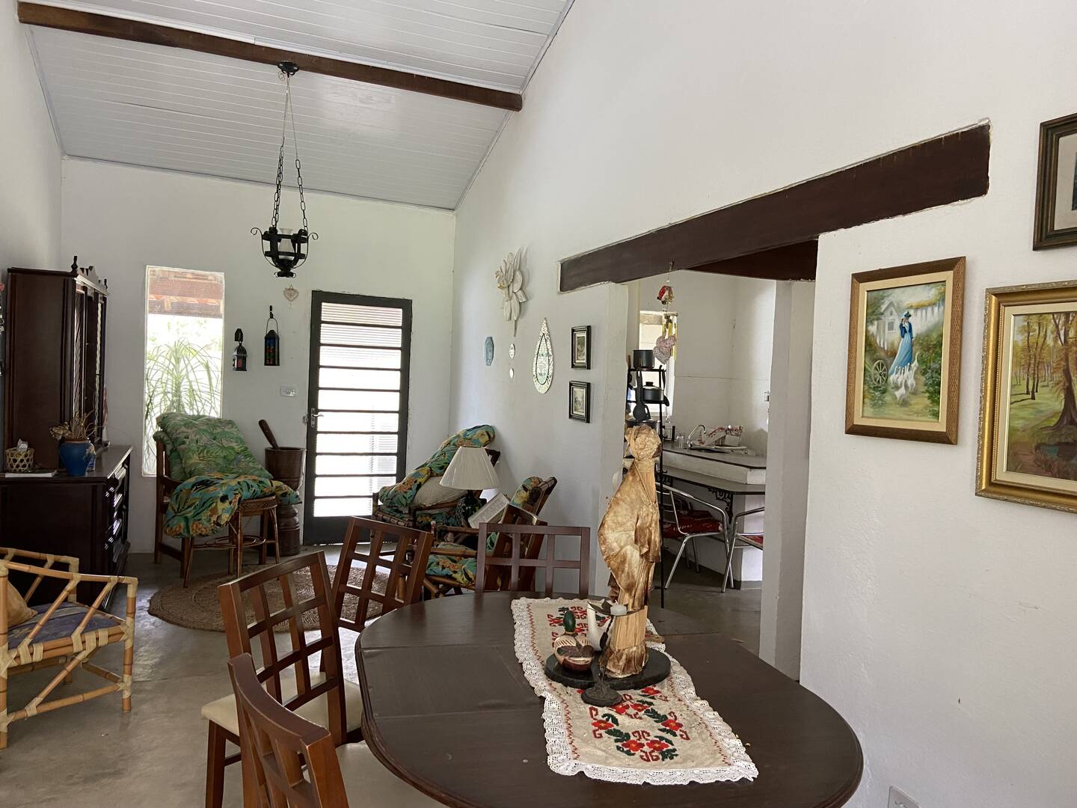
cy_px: 404
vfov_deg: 53.1
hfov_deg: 67.3
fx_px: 809
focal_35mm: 26
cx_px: 538
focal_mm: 4.25
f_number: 1.8
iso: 125
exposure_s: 1/60
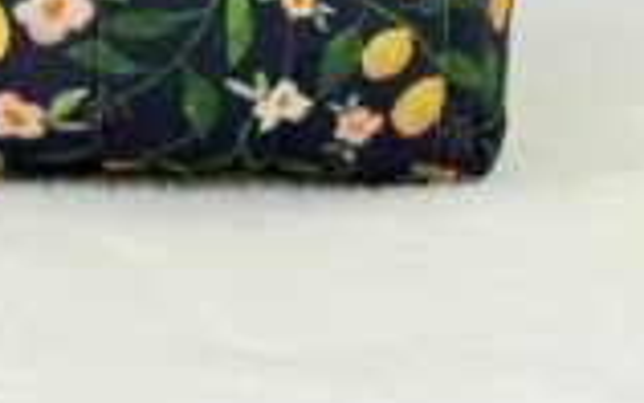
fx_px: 2441
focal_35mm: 139
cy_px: -285
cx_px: 12
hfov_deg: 14.8
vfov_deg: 9.1
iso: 100
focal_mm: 6.76
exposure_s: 1/108
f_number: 1.78
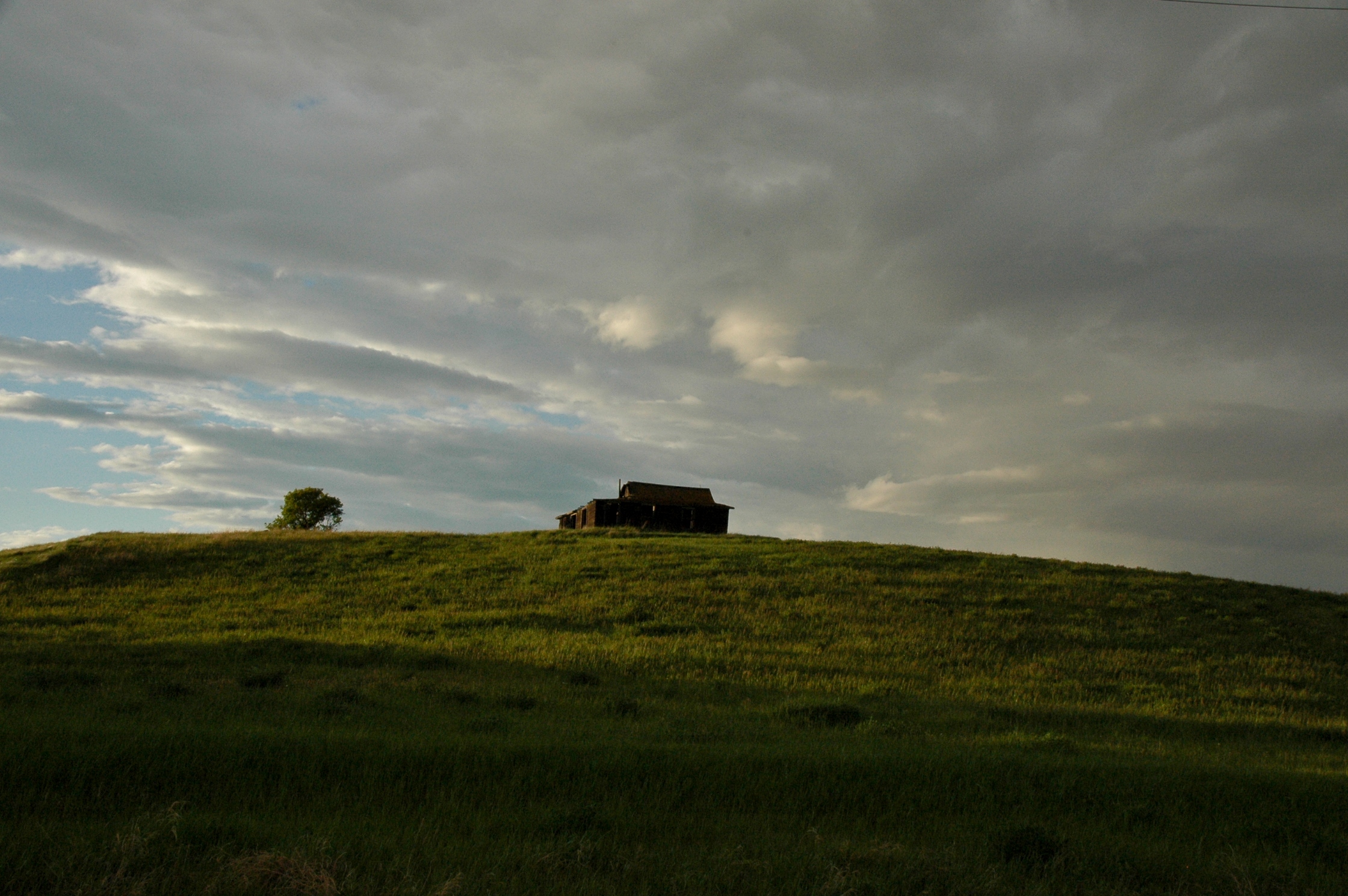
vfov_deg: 34.1
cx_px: 674
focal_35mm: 39
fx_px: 1459
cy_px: 448
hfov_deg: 49.6
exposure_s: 1/320
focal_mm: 26
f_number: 14
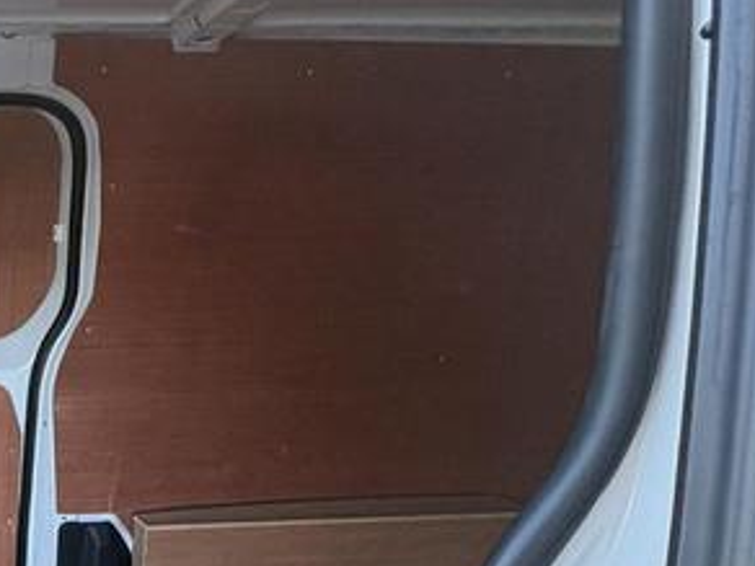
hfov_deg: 35.8
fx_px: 938
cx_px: -119
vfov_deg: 30.6
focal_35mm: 43
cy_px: 597
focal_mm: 2.22
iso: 200
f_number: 2.2
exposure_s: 1/99
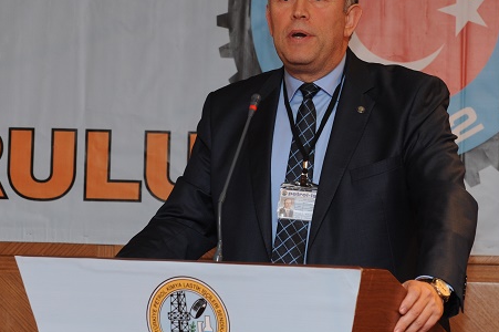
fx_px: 2410
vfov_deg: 7.9
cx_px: 299
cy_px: 125
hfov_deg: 11.8
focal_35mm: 174
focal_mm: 98
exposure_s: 1/60
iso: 1000
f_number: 5.6
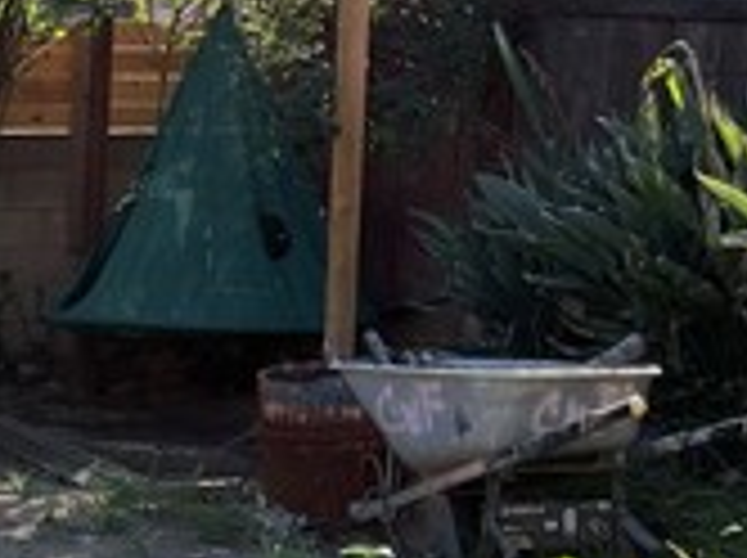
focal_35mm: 112
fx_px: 2413
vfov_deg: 13.2
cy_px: 261
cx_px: -306
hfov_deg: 16.3
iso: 16
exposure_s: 1/627
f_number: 1.8
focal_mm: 3
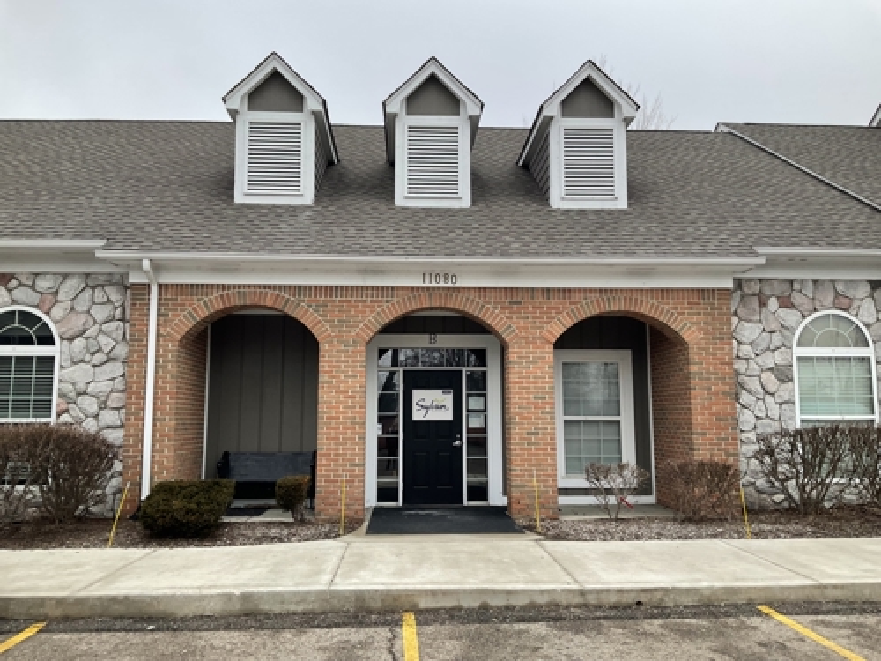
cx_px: 440
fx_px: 738
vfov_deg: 48.2
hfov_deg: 61.7
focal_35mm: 29
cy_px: 330
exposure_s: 1/944
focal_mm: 3
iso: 16
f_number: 1.8
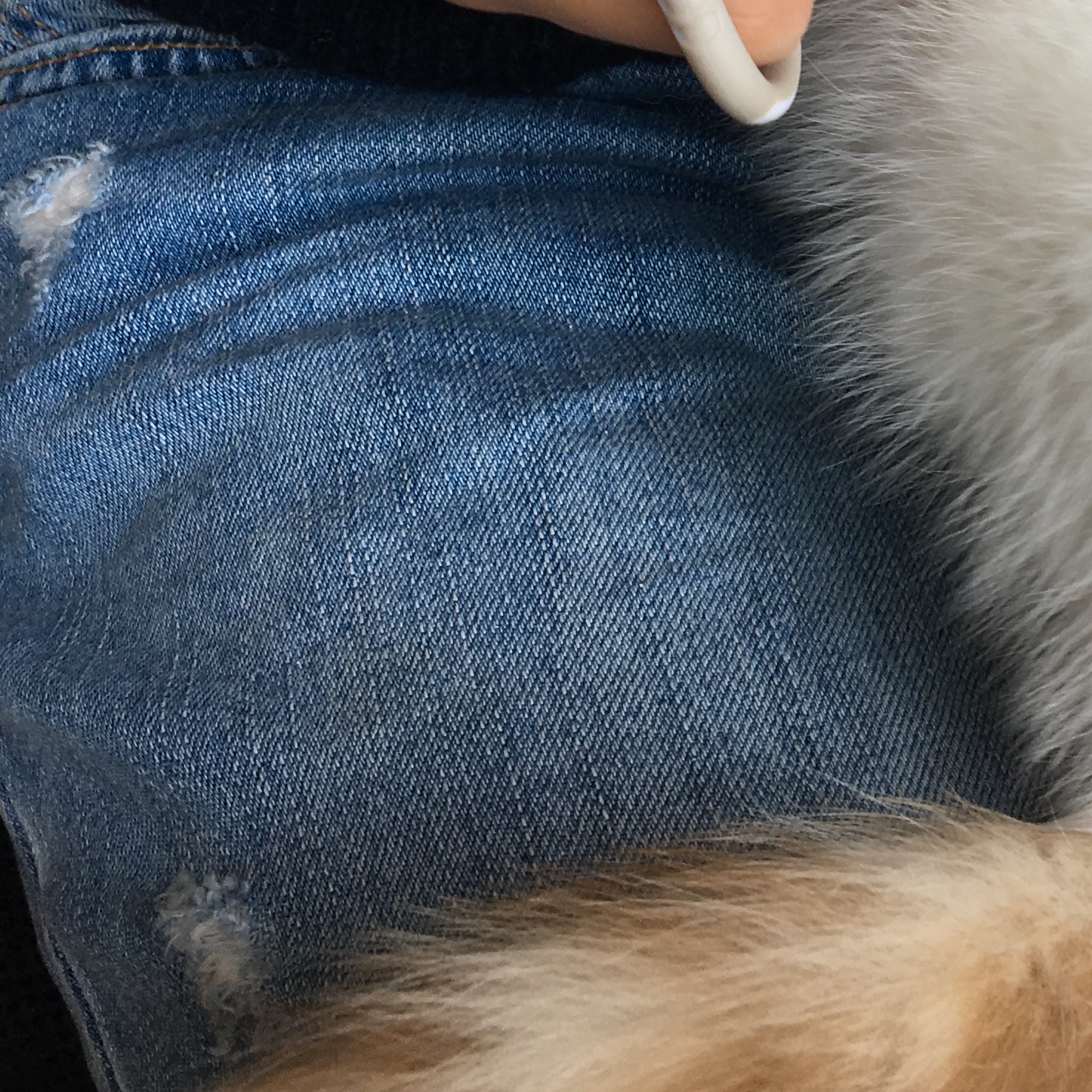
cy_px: 41
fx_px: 2498
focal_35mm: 70
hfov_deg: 23.7
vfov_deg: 23.8
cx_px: 1068
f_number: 2.2
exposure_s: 1/150
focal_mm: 4.15
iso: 25
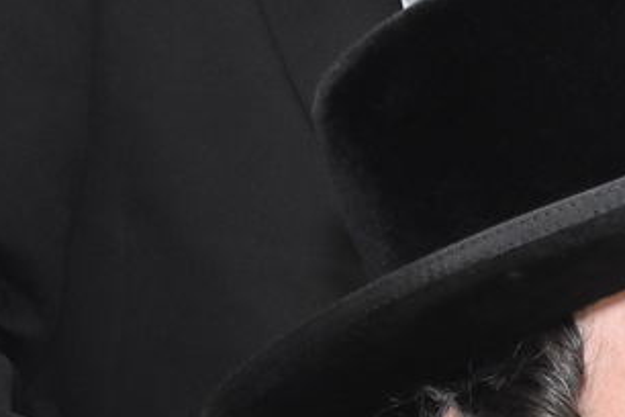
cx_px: 978
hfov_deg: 12.8
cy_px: 723
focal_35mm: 151
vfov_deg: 8.8
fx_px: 2621
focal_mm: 22
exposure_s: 1/125
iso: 1600
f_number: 5.6
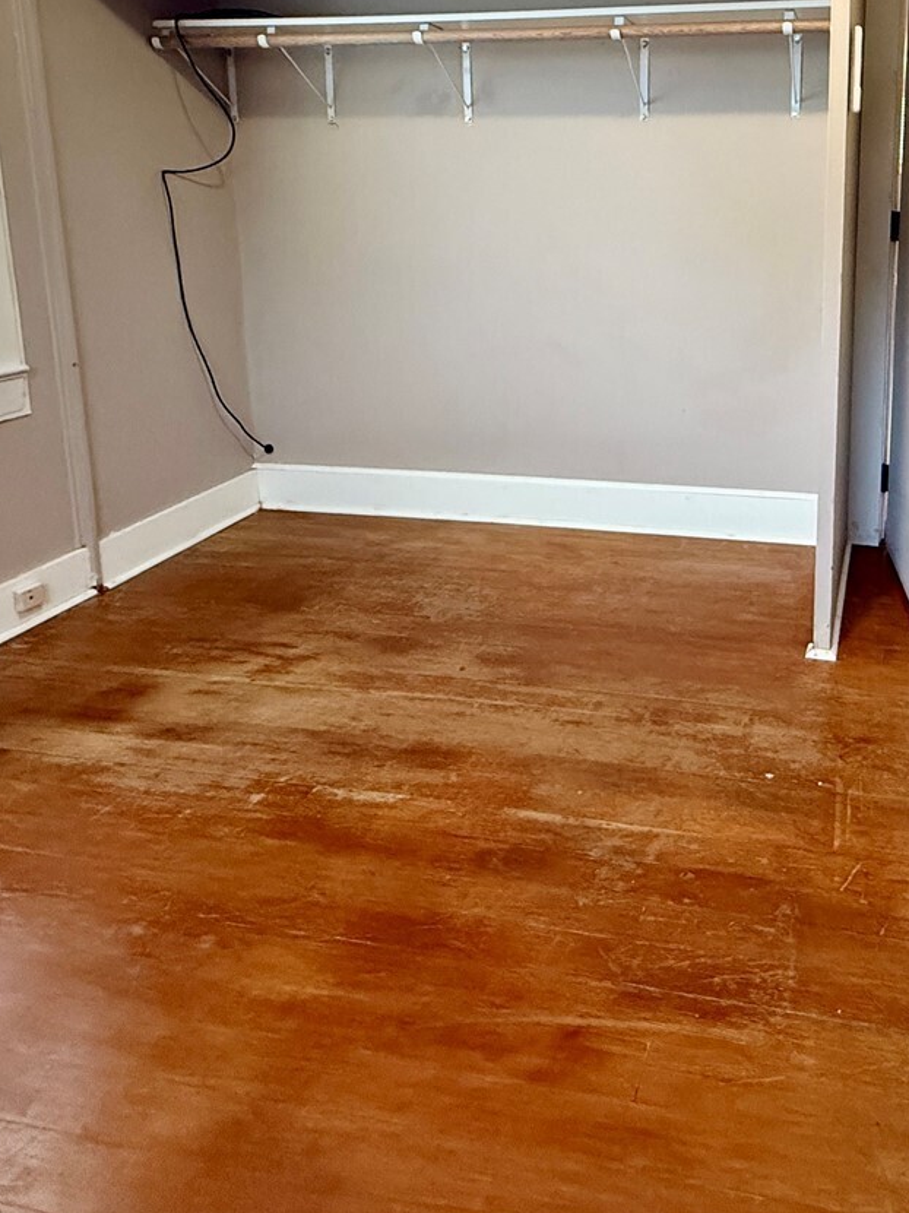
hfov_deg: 48.0
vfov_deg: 62.7
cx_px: 748
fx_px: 946
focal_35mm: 27
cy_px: 349
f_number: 2.2
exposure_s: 1/60
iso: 640
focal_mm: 2.22
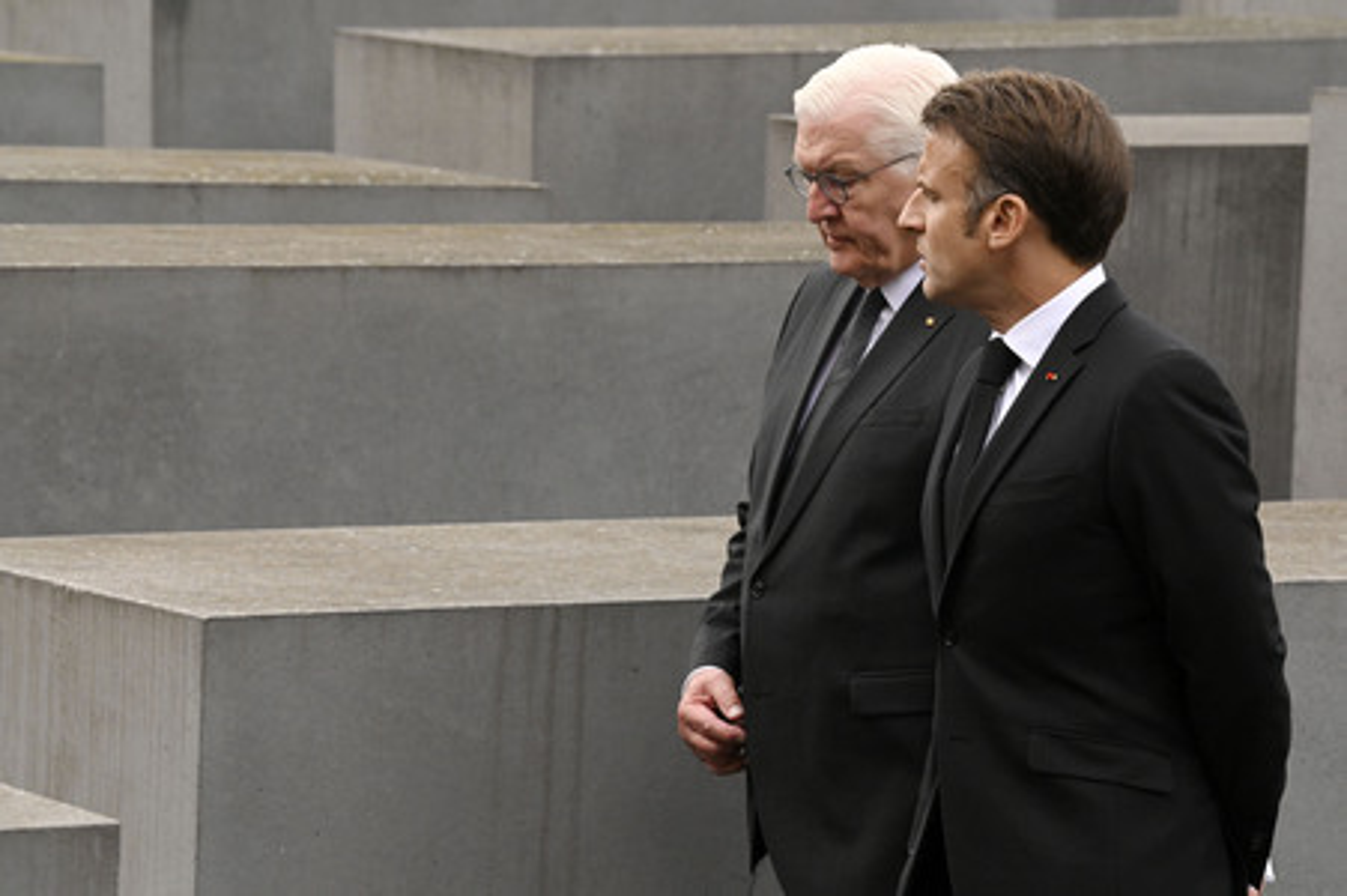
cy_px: 448
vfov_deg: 6.9
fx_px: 7478
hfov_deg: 10.3
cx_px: 674
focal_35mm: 200
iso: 5000
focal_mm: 200
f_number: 13
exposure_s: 1/2000
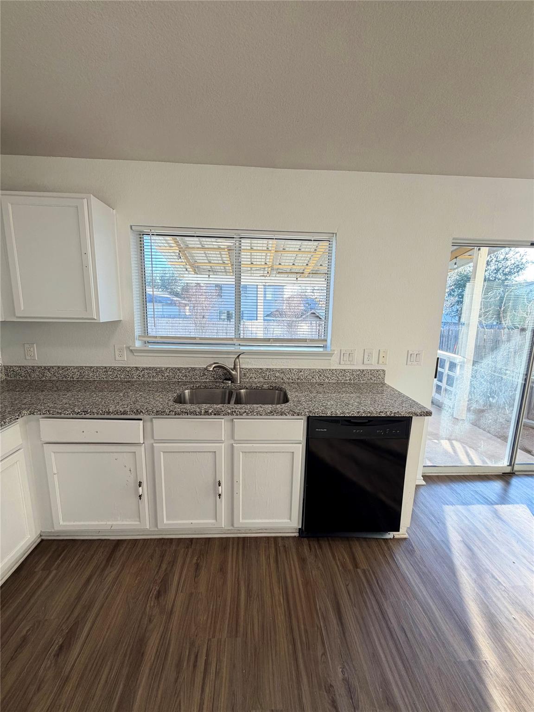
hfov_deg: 85.7
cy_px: 356
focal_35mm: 14
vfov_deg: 102.1
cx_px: 267
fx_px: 288
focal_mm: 2.22
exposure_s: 1/120
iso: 100
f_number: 2.2
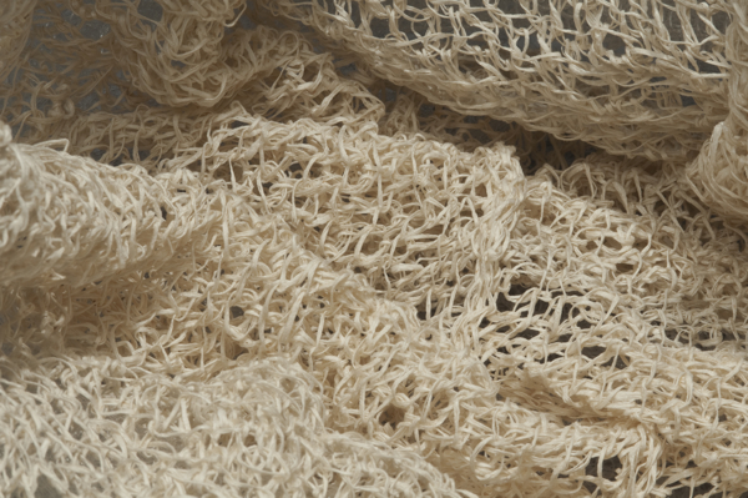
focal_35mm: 158
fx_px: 3270
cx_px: 374
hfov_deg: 13.1
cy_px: 249
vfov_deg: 8.7
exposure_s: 1/200
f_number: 22
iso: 100
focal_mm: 105
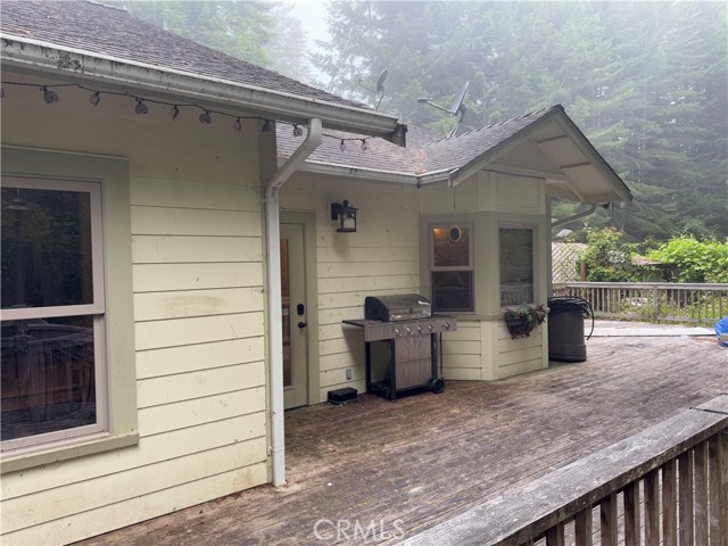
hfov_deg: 71.6
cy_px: 273
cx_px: 364
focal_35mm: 24
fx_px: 505
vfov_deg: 56.8
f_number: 1.78
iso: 100
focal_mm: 6.76
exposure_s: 1/121
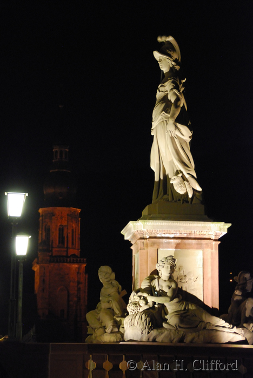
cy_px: 189
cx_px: 126
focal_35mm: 142
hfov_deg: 9.6
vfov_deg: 14.4
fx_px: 1499
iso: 1600
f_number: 5.3
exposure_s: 1/4
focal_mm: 95
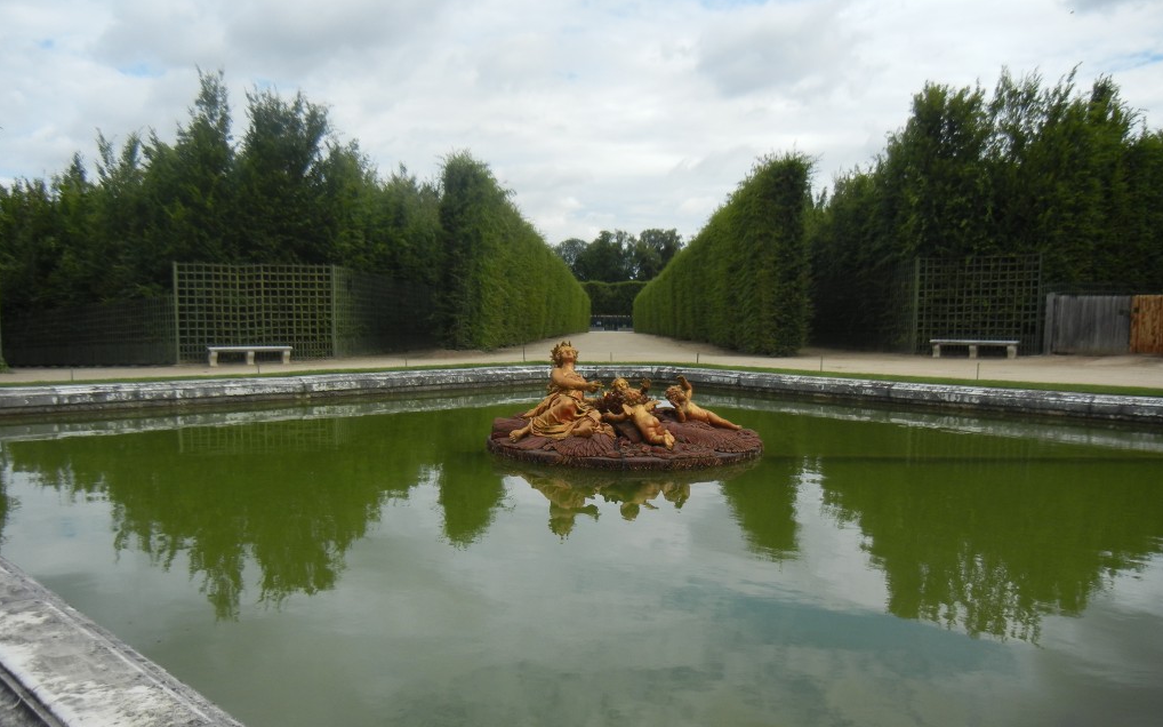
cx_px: 582
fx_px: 1014
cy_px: 416
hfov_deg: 59.7
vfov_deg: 39.3
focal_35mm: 32
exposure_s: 1/359
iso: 160
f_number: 7
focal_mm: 5.4
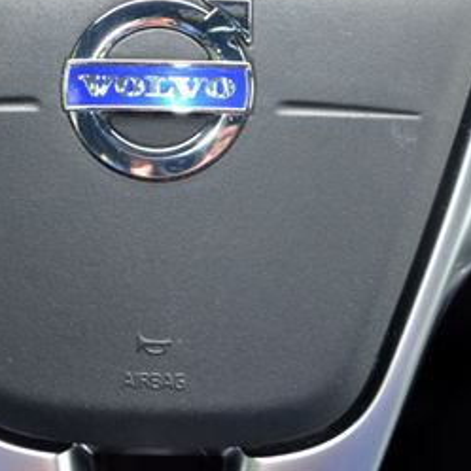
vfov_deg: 23.8
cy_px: 146
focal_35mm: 72
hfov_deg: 23.9
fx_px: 1108
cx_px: 161
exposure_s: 1/60
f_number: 4
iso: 450
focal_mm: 22
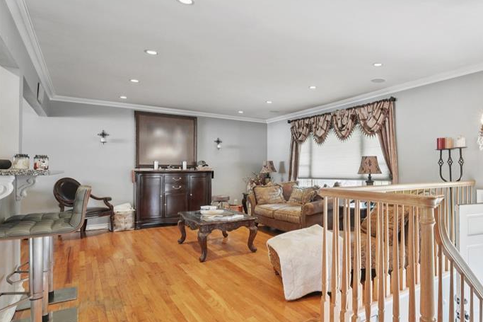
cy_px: 169
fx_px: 282
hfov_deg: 75.7
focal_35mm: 21
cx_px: 359
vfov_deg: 59.4
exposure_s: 1/8
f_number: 8
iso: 400
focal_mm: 14
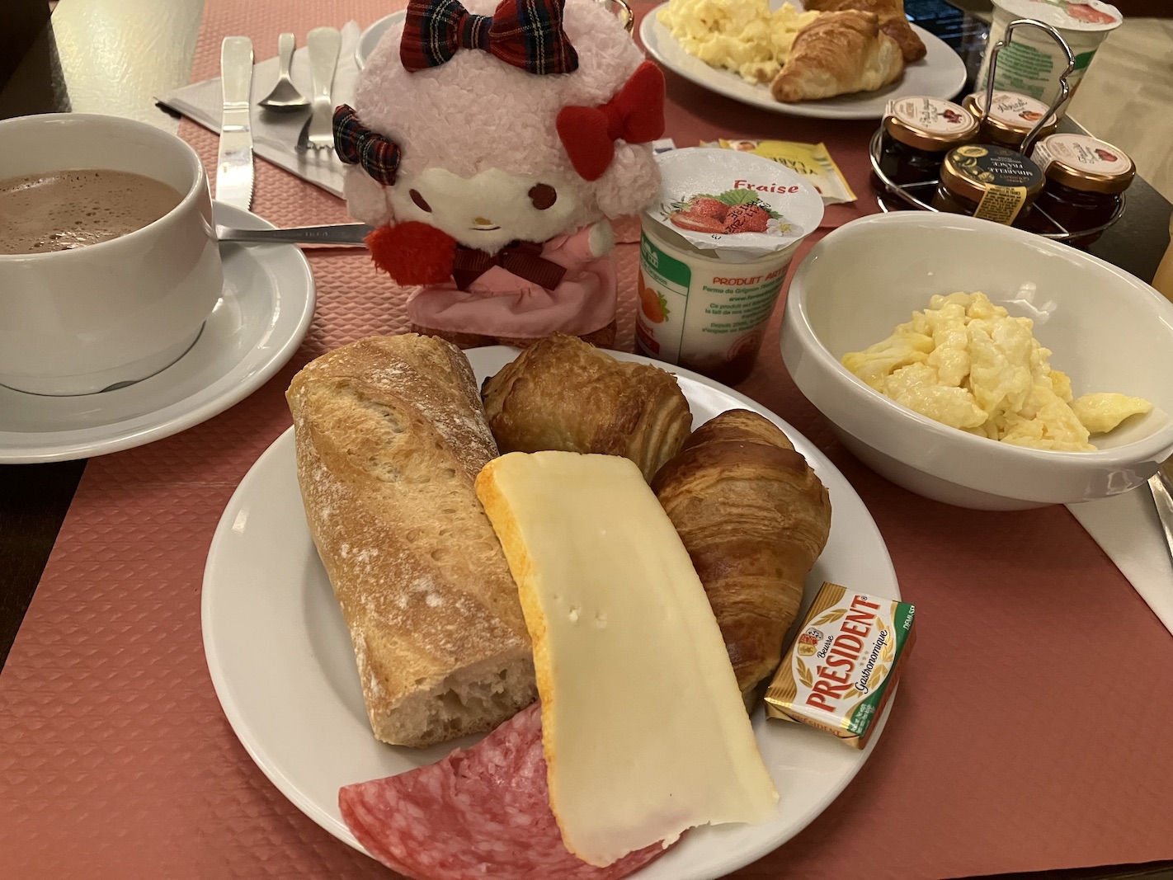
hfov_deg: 63.4
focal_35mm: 28
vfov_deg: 49.8
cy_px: 440
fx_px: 949
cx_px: 586
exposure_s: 1/36
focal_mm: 3.99
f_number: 1.8
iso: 400
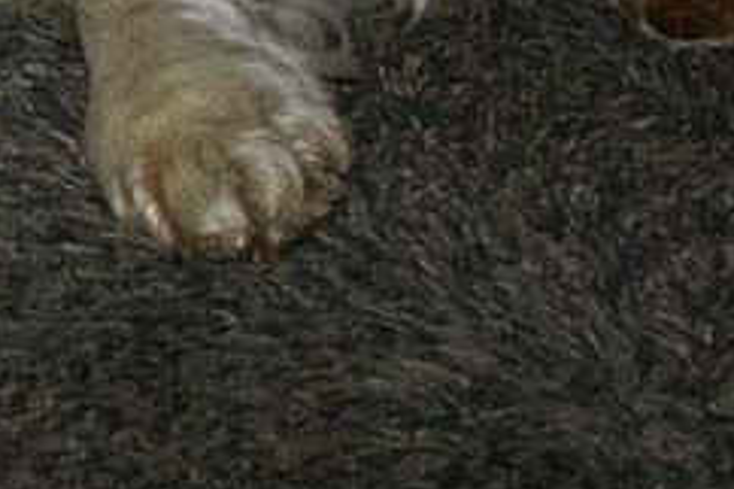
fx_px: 3538
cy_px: -217
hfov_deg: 11.5
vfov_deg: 7.8
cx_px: -279
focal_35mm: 174
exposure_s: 1/60
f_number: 5.6
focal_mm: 35
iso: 400
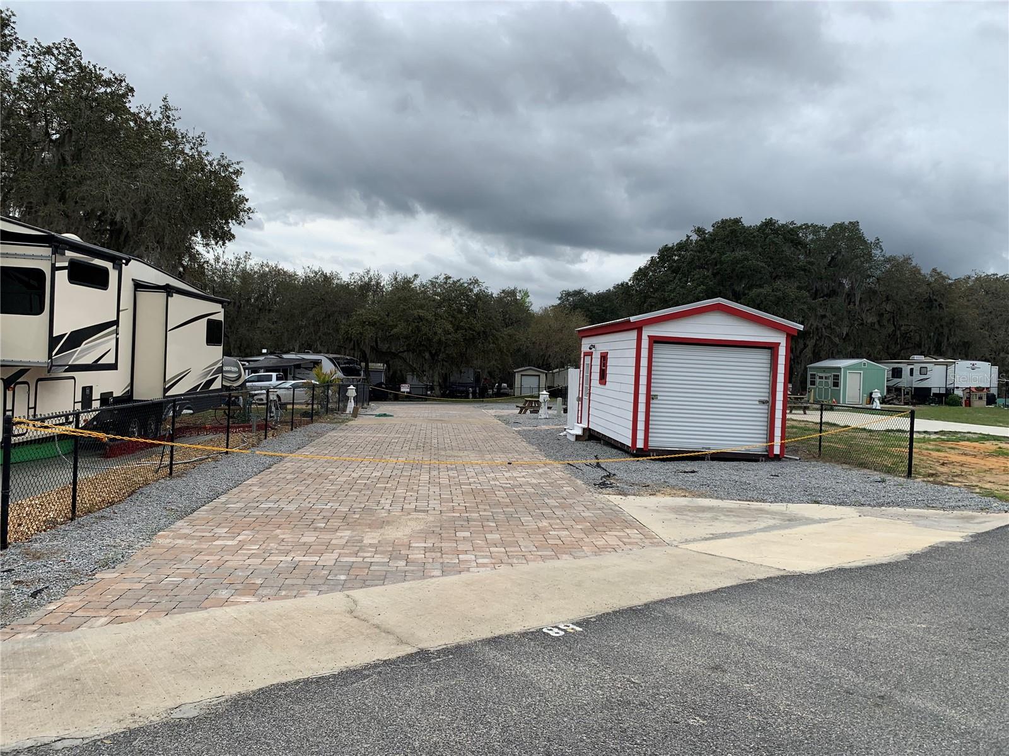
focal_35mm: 26
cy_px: 378
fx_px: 758
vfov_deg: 53.1
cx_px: 504
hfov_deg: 67.3
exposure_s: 1/2755
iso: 25
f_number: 1.8
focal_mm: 4.25
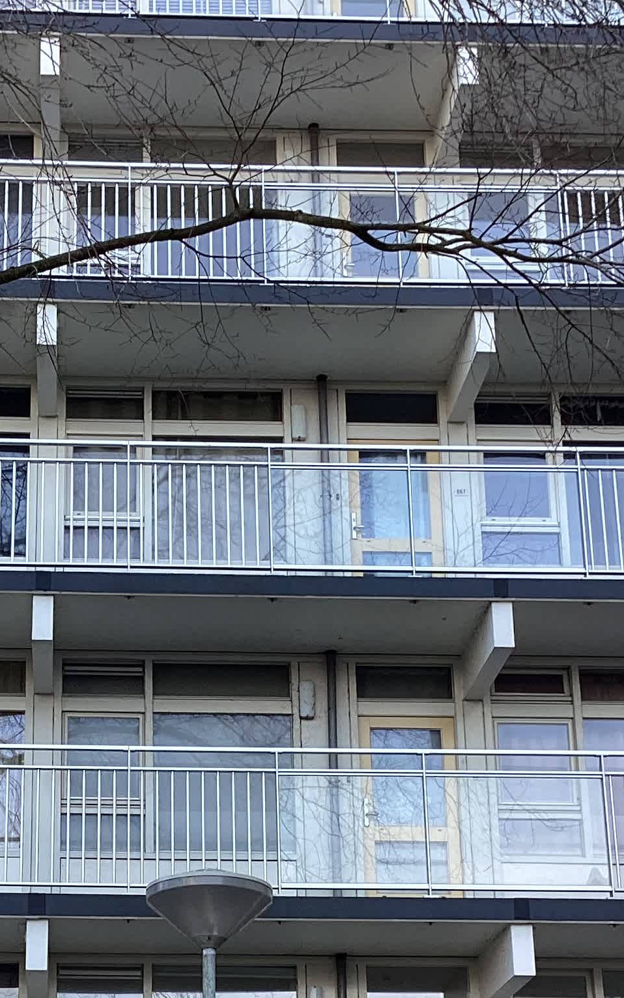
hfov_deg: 18.4
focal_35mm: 70
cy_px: 744
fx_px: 1904
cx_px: 109
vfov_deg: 28.9
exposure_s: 1/100
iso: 32
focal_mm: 3.3
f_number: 2.4
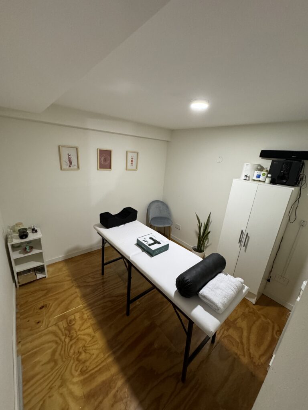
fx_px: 166
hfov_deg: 85.7
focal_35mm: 14
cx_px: 154
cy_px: 205
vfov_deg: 102.1
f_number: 2.2
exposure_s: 1/50
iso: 320
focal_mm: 2.22
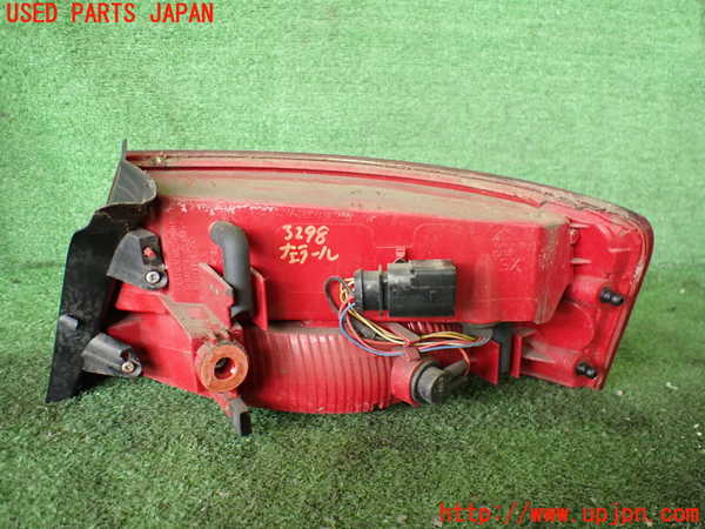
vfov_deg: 46.8
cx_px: 352
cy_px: 264
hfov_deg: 60.0
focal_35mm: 30
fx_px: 611
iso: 800
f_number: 2.3
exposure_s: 1/100
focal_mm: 5.4
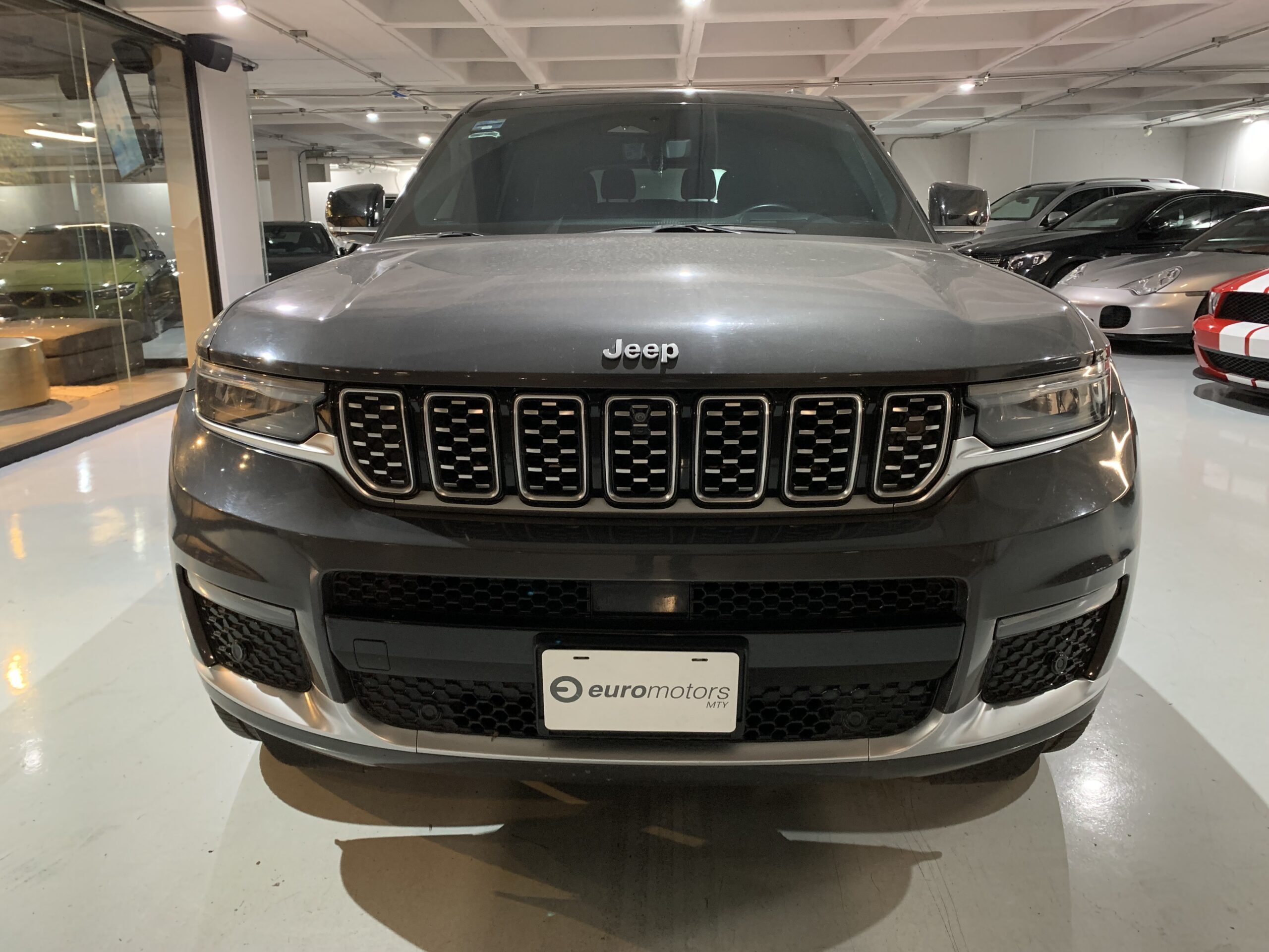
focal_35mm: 26
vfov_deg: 53.1
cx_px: 634
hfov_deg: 67.3
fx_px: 953
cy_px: 476
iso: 400
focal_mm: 4.25
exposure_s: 1/30
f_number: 1.8
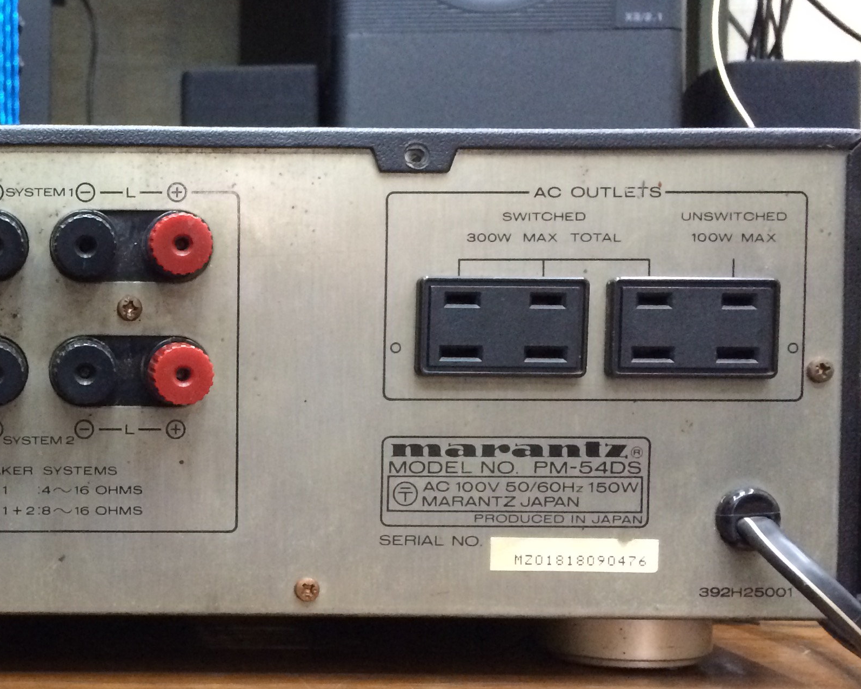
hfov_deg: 30.2
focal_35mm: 58
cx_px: 2
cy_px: 405
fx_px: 1478
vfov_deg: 26.2
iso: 320
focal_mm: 4.15
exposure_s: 1/25
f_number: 2.2
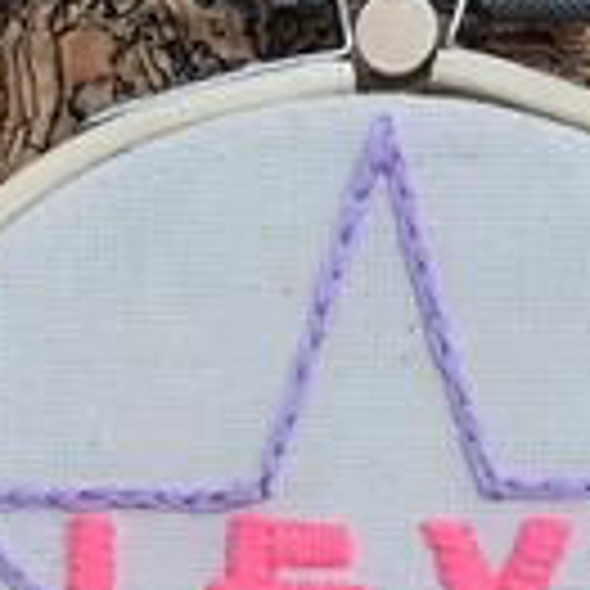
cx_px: 374
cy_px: 662
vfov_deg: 19.5
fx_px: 1639
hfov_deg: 20.4
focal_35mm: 85
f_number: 1.8
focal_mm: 3.99
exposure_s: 1/33
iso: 20
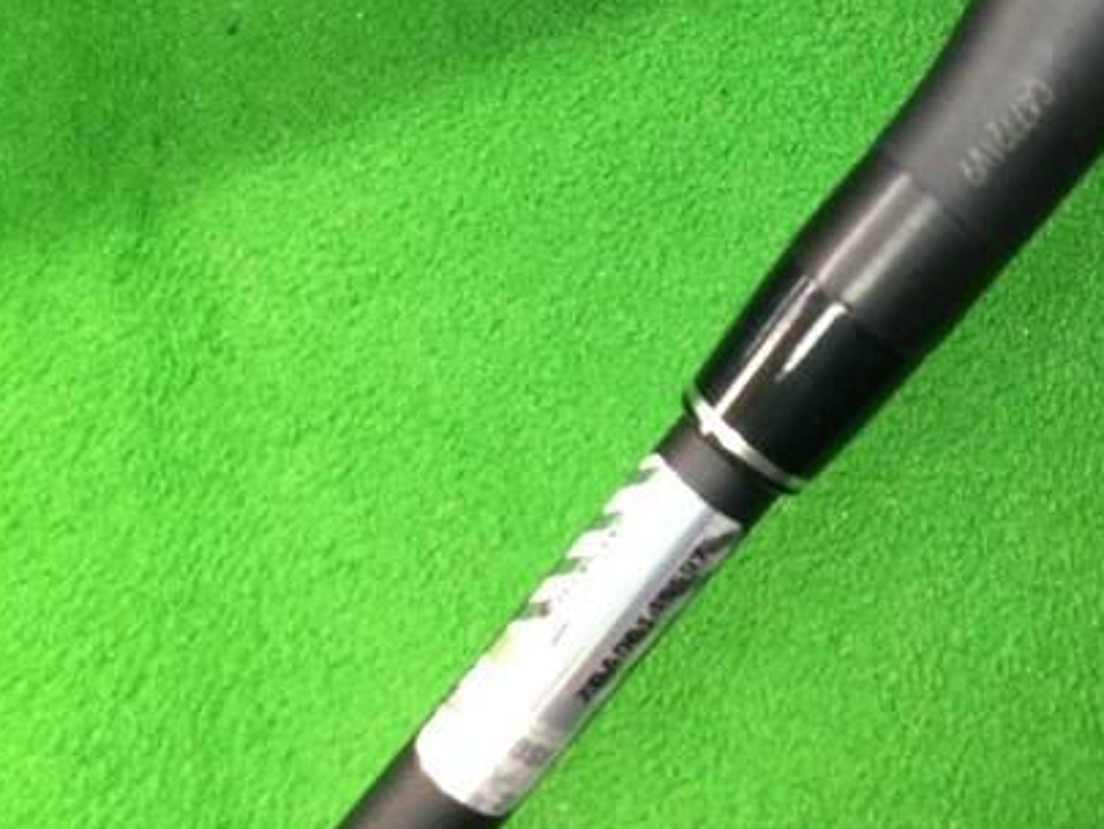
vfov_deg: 29.2
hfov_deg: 37.7
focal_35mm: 49
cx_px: 856
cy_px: 210
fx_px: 1563
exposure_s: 1/30
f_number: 2.4
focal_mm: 3.3
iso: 160
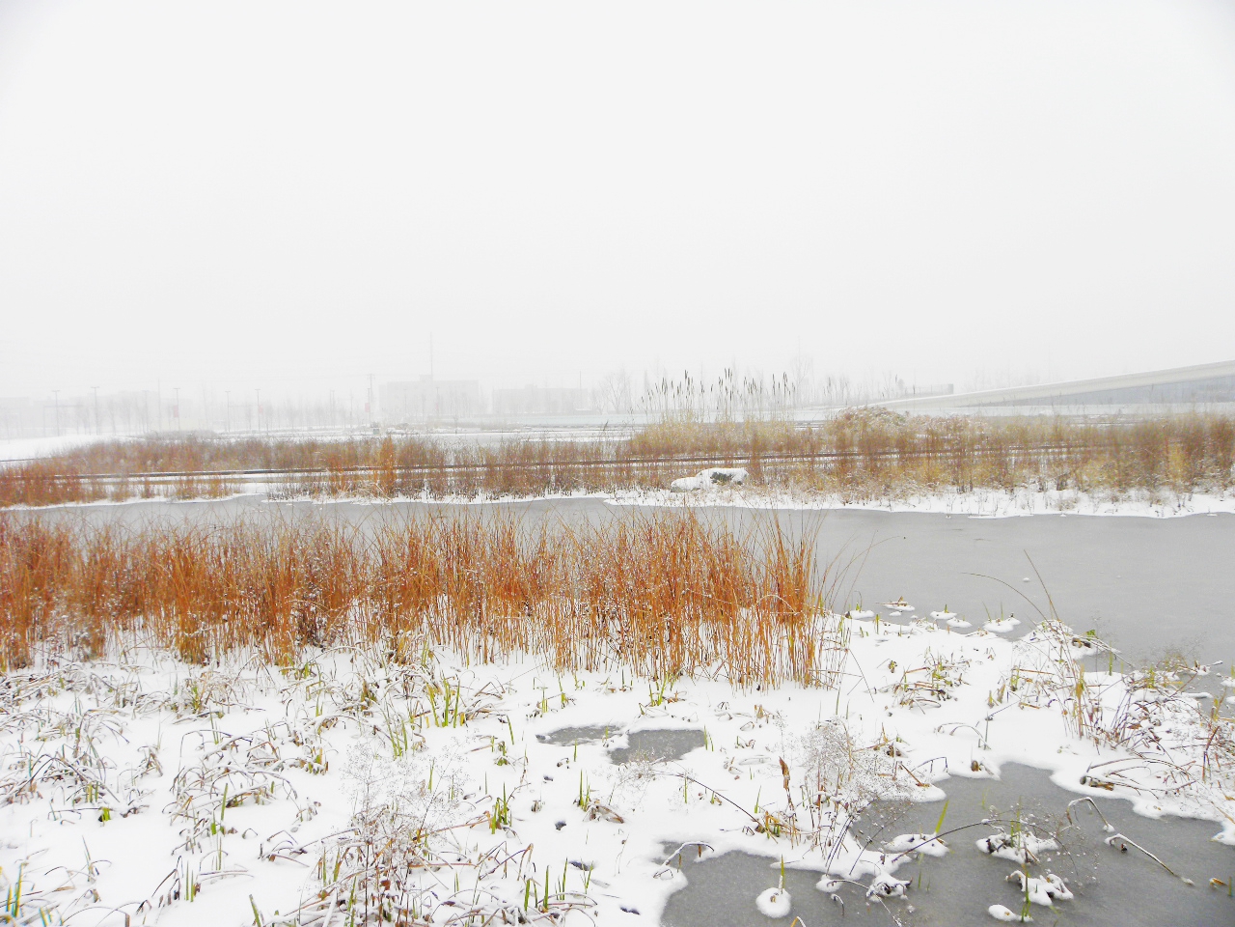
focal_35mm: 26
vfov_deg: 53.1
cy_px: 464
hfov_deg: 67.3
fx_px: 928
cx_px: 618
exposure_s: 1/228
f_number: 5
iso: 64
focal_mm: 4.6
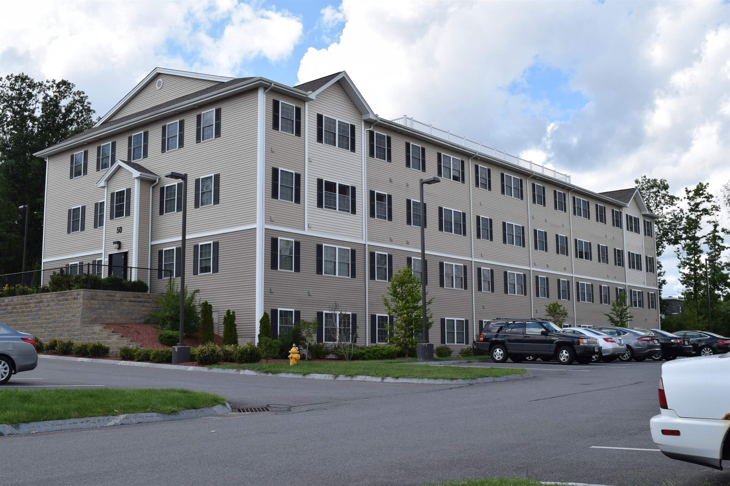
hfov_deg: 49.6
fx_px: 791
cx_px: 365
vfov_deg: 34.2
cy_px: 243
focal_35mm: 39
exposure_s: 1/400
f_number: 10
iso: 200
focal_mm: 26
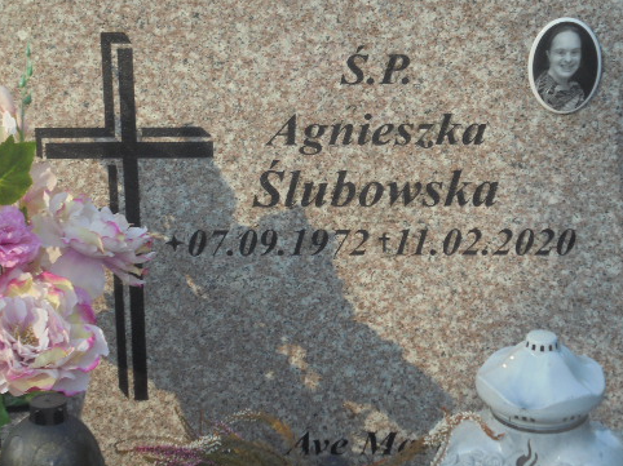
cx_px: 322
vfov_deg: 15.2
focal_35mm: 97
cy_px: 161
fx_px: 1745
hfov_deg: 20.2
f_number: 6.1
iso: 100
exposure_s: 1/125
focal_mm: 13.1
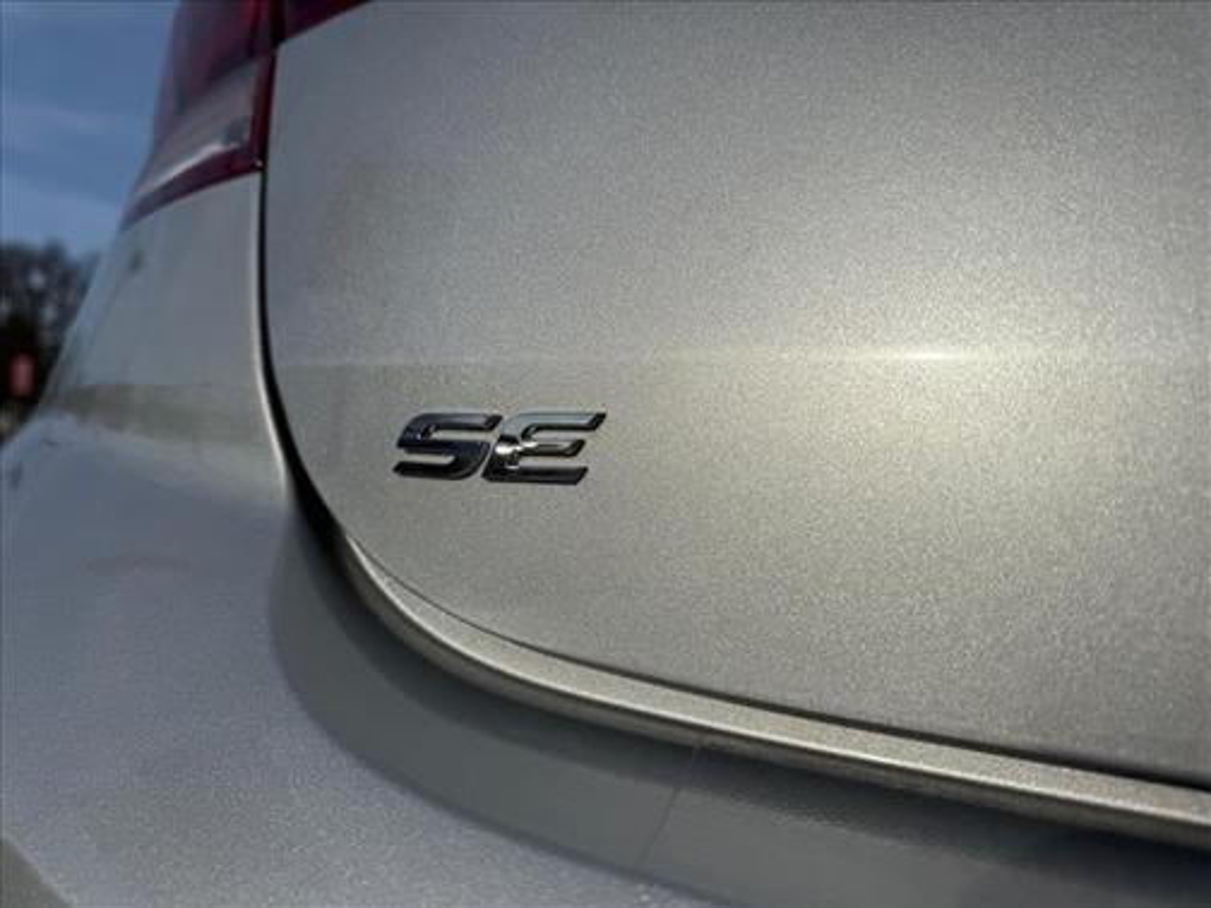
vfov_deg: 56.8
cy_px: 454
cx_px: 606
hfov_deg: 71.6
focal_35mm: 24
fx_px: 840
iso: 64
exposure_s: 1/14286
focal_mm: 6.76
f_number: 1.78
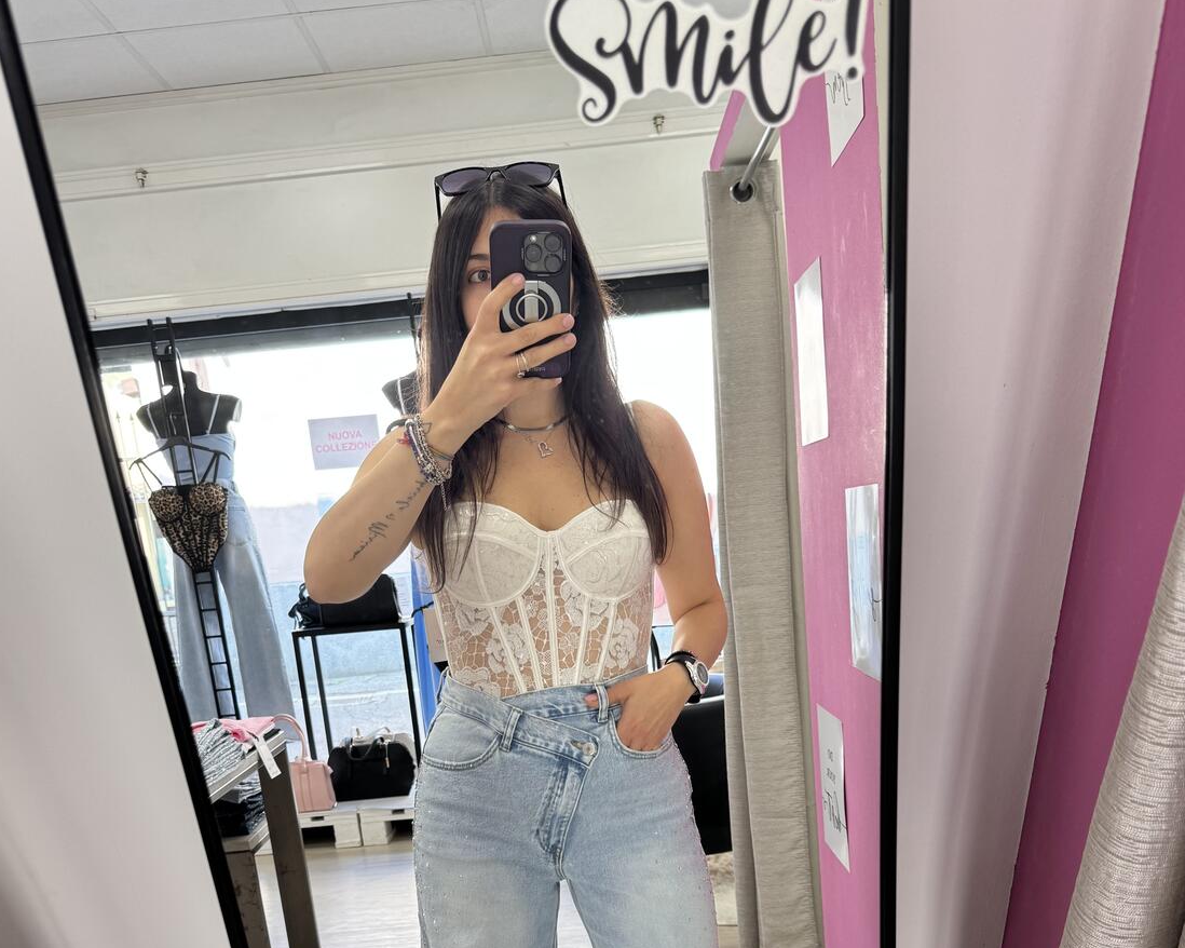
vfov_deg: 43.5
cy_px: 769
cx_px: 583
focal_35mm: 32
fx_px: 1122
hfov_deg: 55.7
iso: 64
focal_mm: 6.76
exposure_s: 1/100
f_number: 1.78
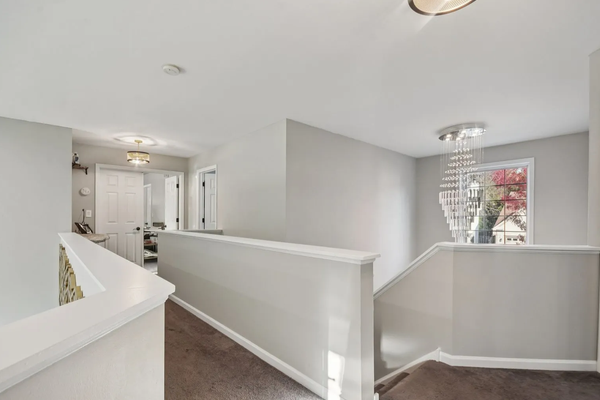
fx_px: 267
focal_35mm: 16
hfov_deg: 96.7
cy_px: 210
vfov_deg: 73.7
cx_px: 297
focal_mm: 10
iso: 400
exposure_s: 1/50
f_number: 8
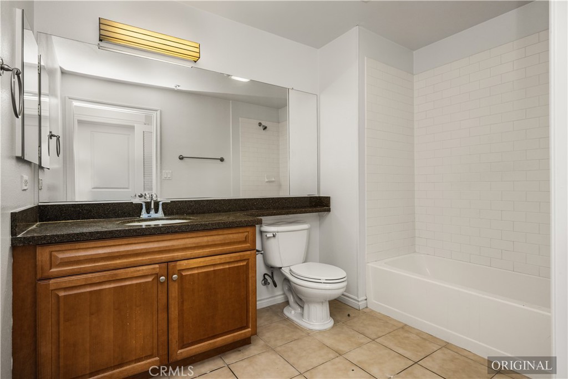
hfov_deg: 90.0
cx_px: 284
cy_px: 190
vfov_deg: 67.4
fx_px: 284
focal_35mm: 18
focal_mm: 18
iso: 100
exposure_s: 1/4
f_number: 6.3
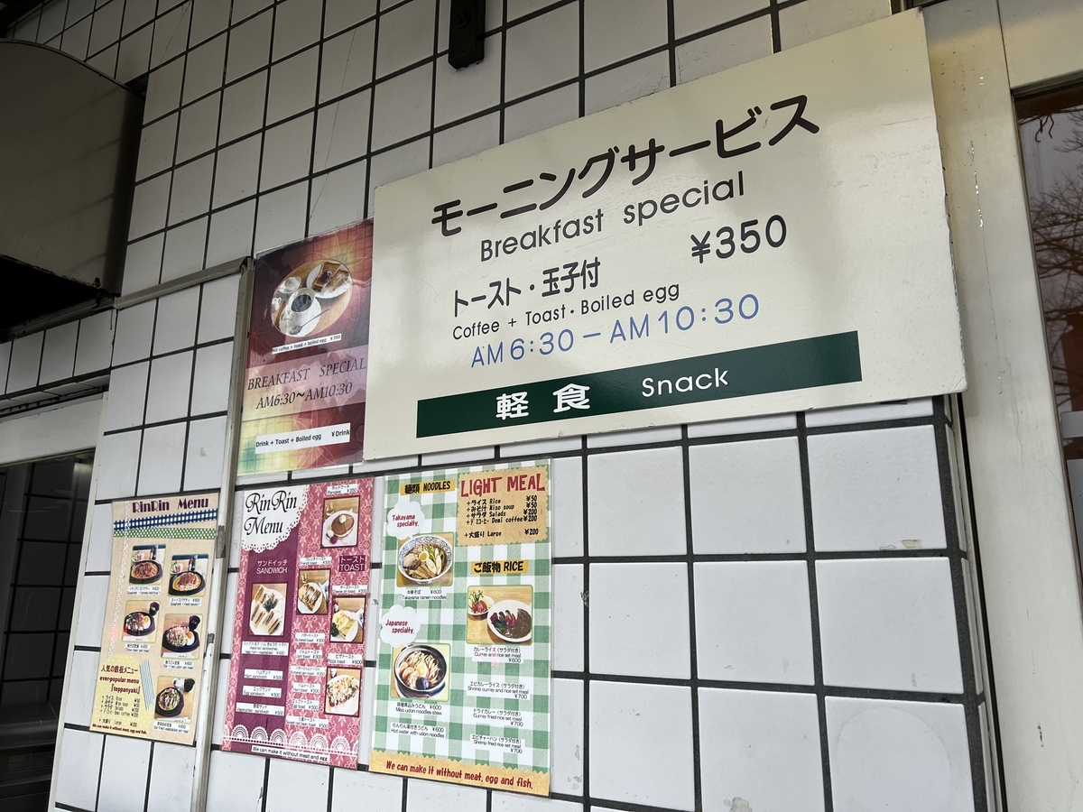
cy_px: 406
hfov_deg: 67.3
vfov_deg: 53.1
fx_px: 813
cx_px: 542
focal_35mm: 26
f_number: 1.5
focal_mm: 5.7
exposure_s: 1/120
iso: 64
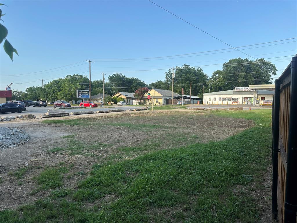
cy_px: 112
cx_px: 148
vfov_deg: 56.8
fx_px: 206
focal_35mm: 24
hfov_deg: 71.6
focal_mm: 6.86
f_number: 1.78
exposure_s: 1/1721
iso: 80
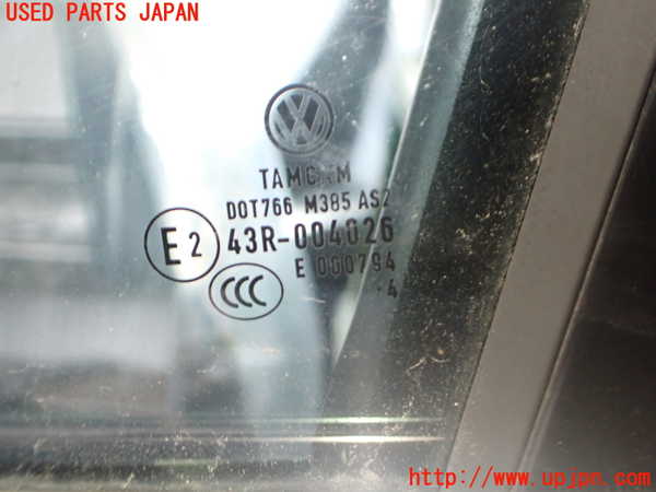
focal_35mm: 30
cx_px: 328
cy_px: 246
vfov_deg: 46.8
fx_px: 569
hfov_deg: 60.0
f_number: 2.3
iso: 800
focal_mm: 5.4
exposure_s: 1/30
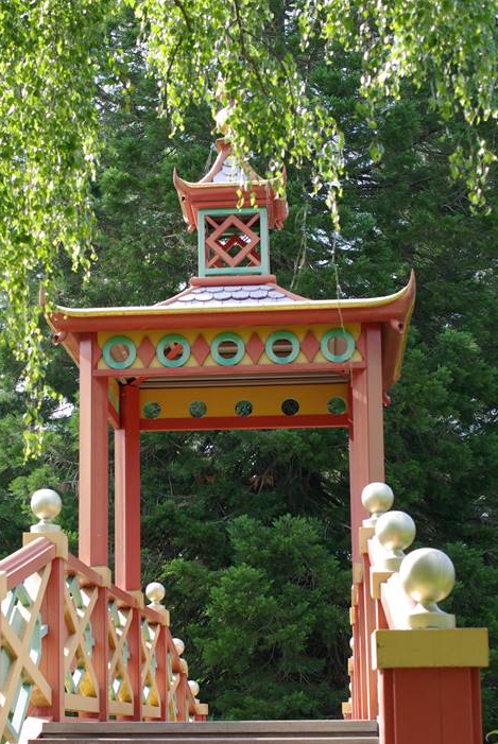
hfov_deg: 17.8
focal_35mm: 77
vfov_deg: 26.3
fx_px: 1588
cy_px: 435
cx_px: 147
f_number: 4.5
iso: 100
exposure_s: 1/125
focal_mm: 35
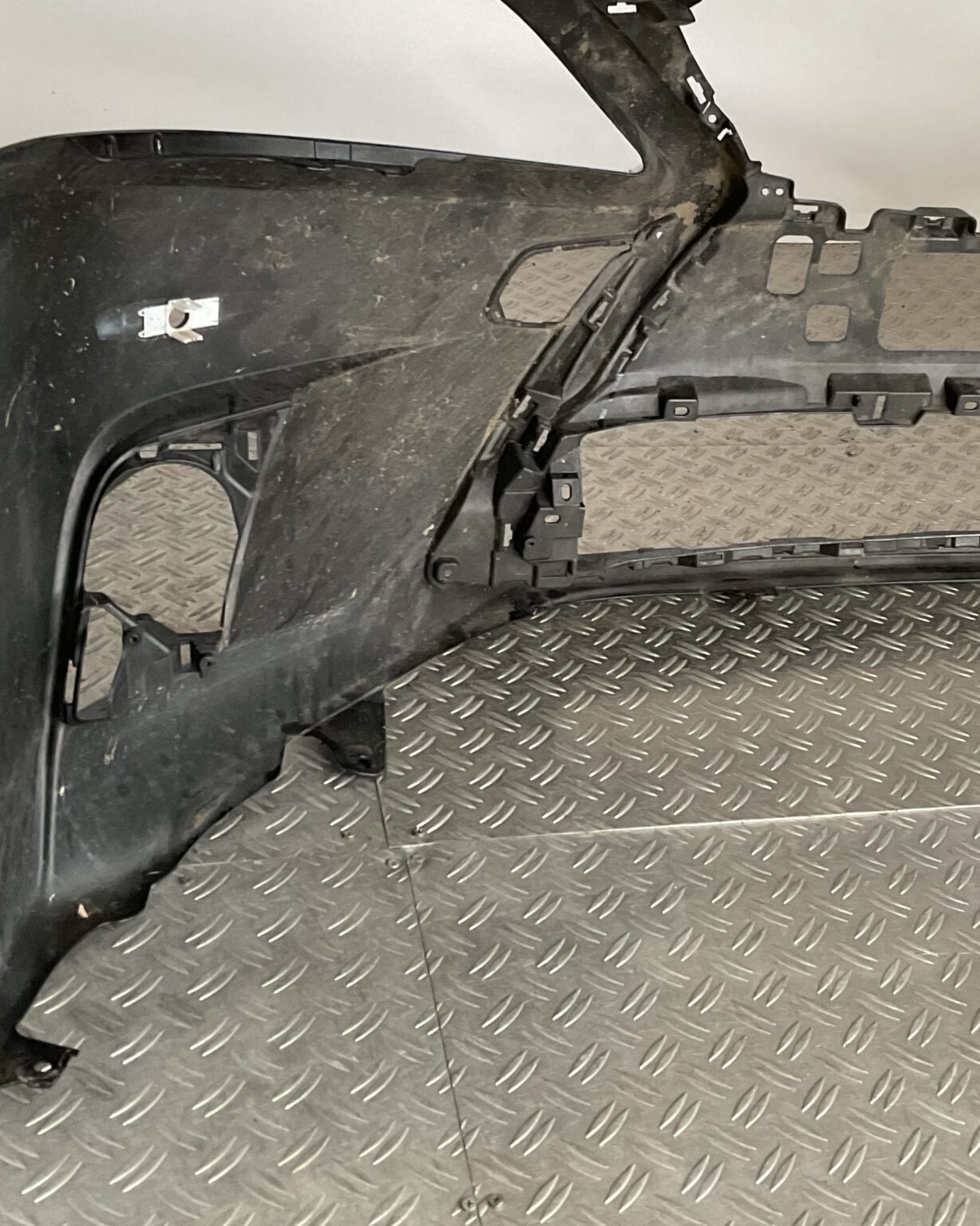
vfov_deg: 39.5
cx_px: 637
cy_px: 523
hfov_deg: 31.9
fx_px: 1705
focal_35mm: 47
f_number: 1.8
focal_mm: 3
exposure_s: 1/50
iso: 160
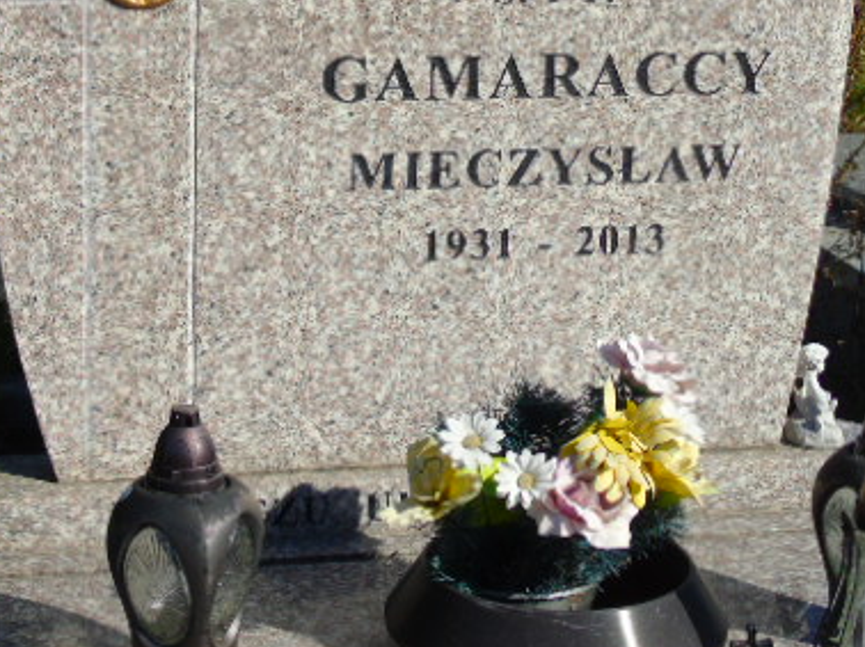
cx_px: 407
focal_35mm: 105
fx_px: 2622
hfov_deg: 18.7
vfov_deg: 14.1
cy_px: 217
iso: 80
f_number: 4.5
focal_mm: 11
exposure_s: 1/800
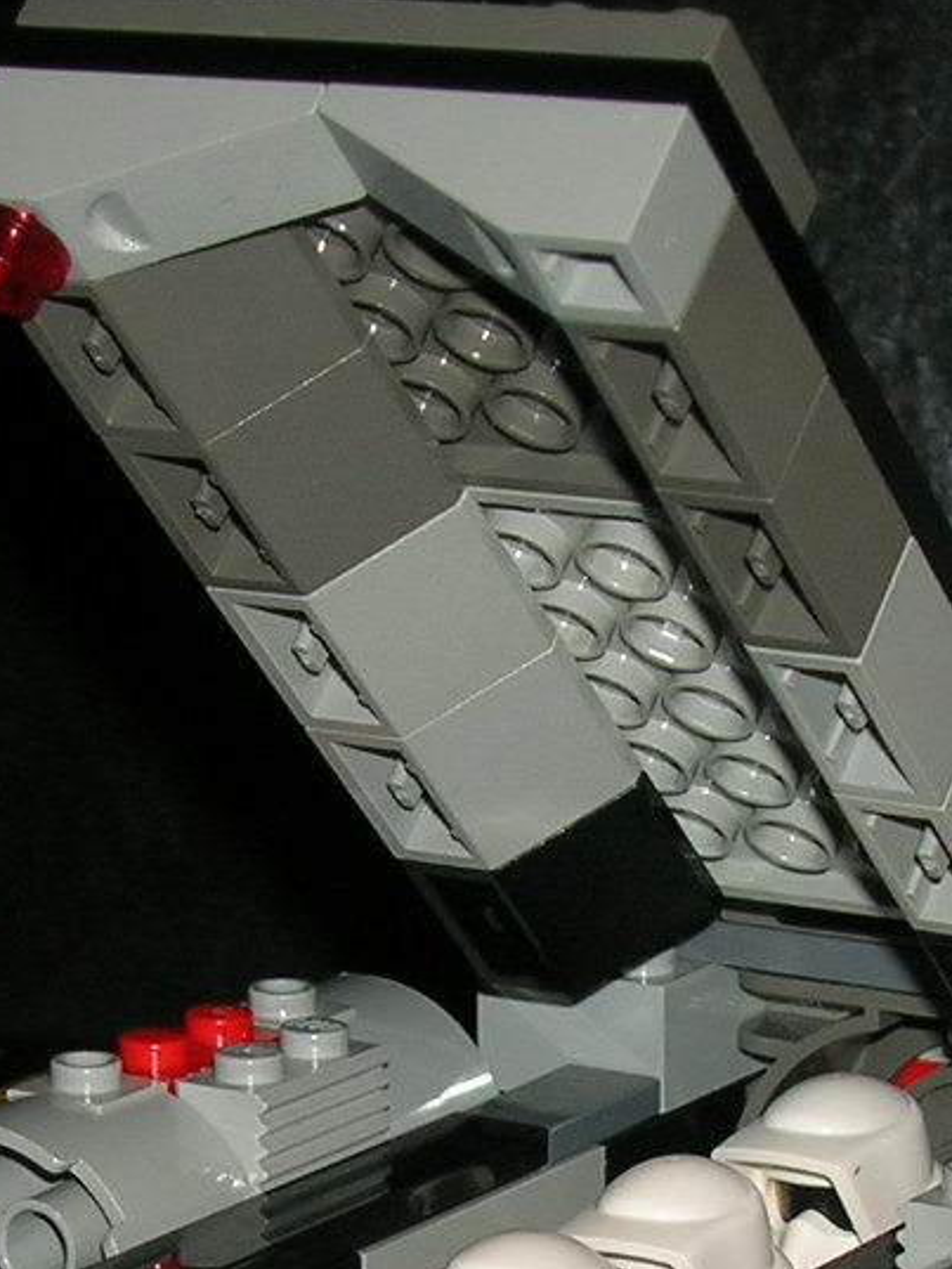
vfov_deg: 13.1
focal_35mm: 149
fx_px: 5462
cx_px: 501
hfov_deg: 10.0
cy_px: 1217
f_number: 3.3
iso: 50
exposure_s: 1/60.1
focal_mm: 8.4
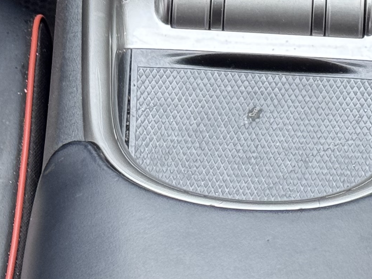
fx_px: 1977
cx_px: 253
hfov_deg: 10.7
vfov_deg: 8.0
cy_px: -94
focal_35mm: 184
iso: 80
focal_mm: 6.76
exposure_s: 1/61
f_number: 1.78
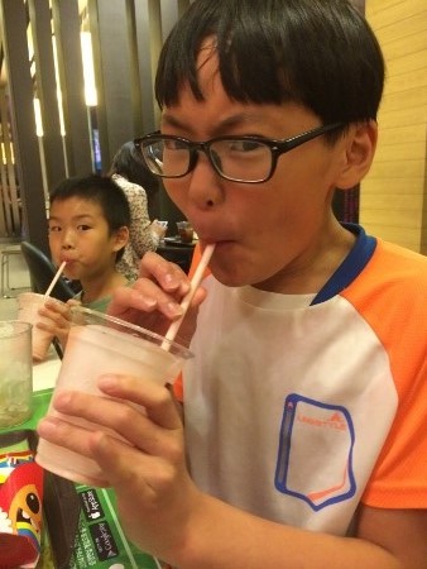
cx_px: 214
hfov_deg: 46.8
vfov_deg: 59.9
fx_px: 493
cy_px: 284
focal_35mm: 30
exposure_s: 1/15
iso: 400
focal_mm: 4.12
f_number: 2.2
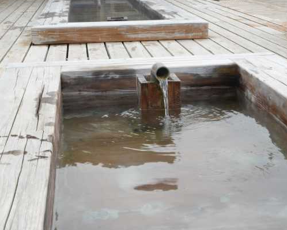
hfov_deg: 30.0
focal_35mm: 63
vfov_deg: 24.2
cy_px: 103
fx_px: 535
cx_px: 163
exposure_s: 1/50
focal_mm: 44
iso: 1600
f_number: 32
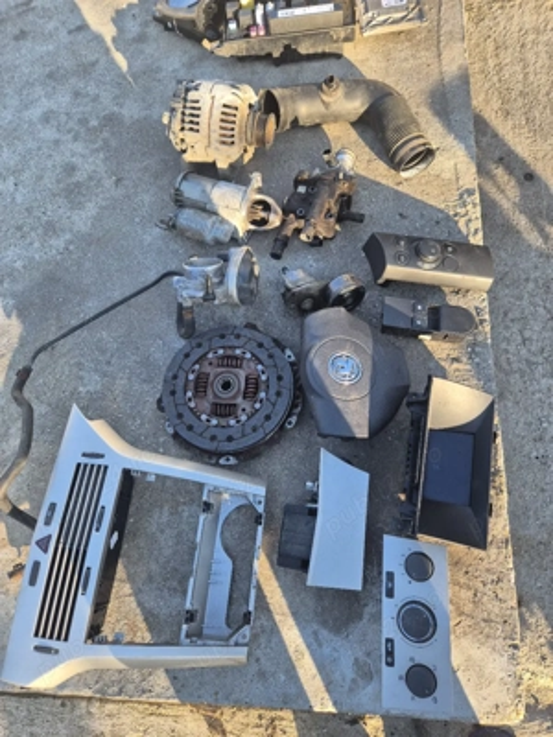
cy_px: 368
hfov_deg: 58.9
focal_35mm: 23
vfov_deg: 73.9
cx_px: 276
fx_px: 490
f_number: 1.8
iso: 25
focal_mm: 5.4
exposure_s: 1/182
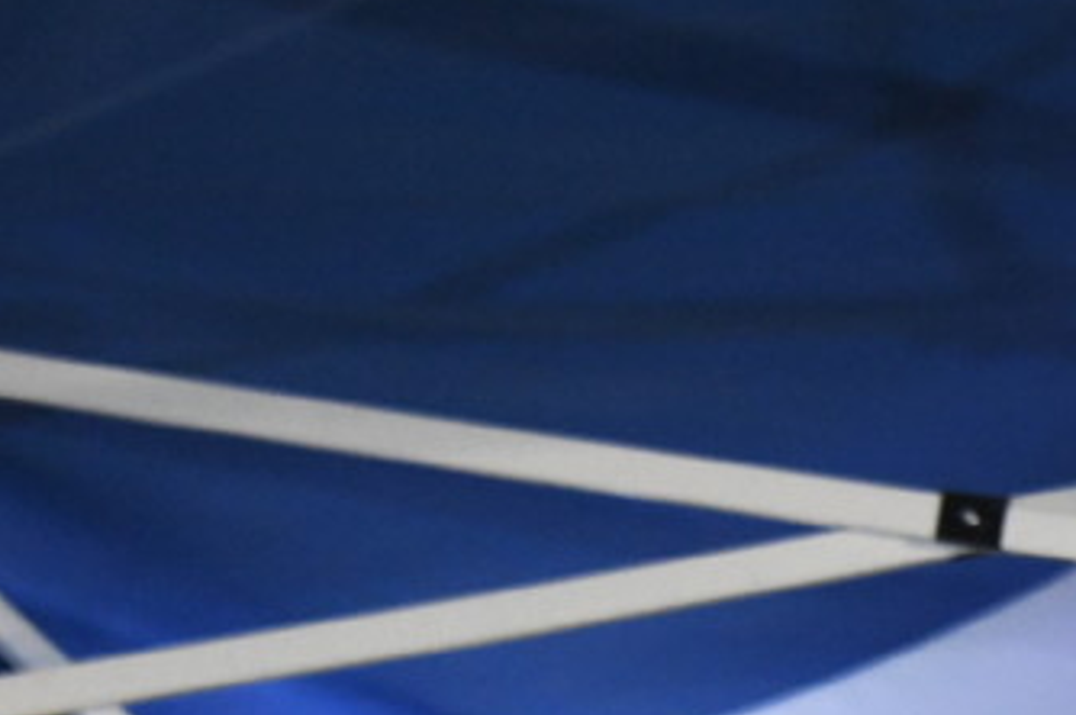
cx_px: 1801
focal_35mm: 353
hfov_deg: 5.8
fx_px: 10540
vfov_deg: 3.9
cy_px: 1229
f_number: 6.3
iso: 5000
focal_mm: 92
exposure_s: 1/125
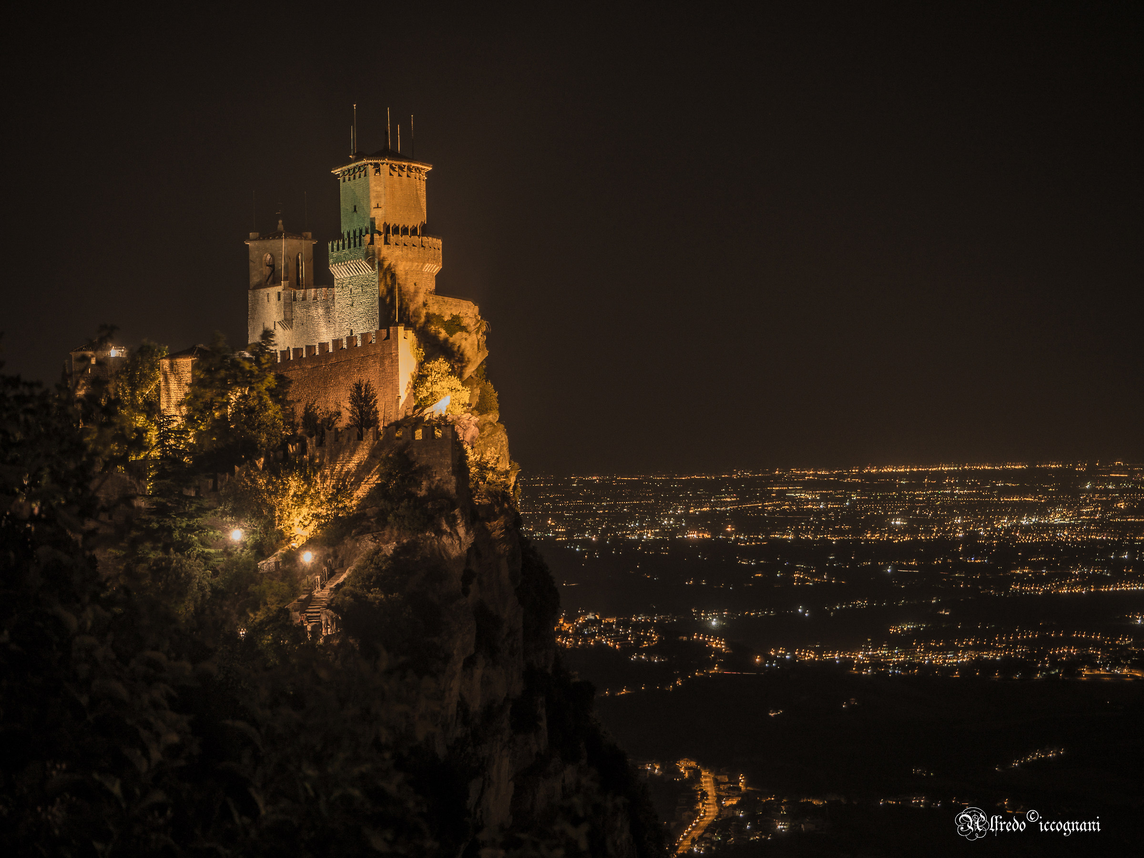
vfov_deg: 17.6
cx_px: 572
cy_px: 429
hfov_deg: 23.3
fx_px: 2776
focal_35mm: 84
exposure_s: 8
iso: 100
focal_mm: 42
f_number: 5.6
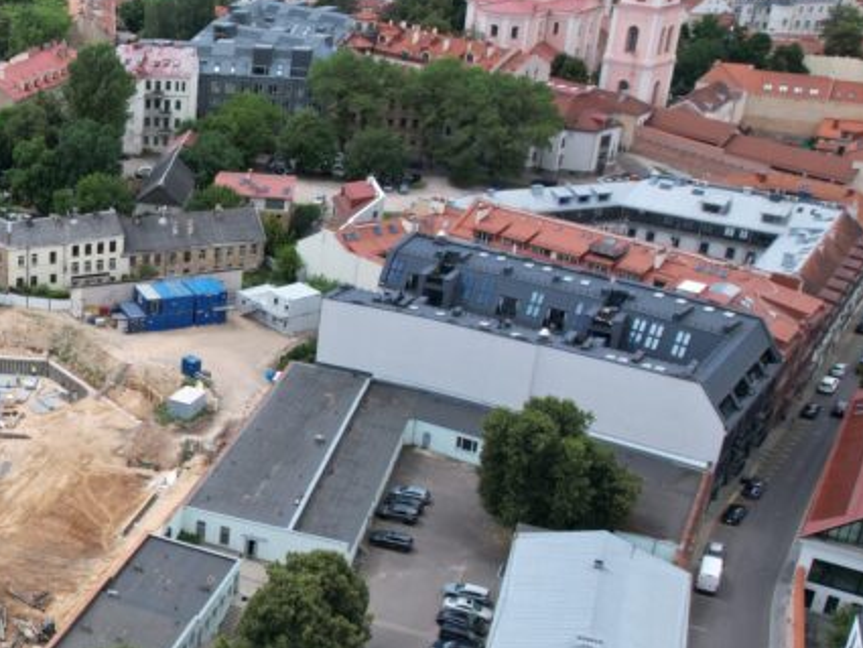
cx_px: -53
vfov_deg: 28.5
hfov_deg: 33.4
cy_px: 375
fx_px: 1272
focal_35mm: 51
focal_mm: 8.38
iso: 100
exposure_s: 1/1000
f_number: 2.8
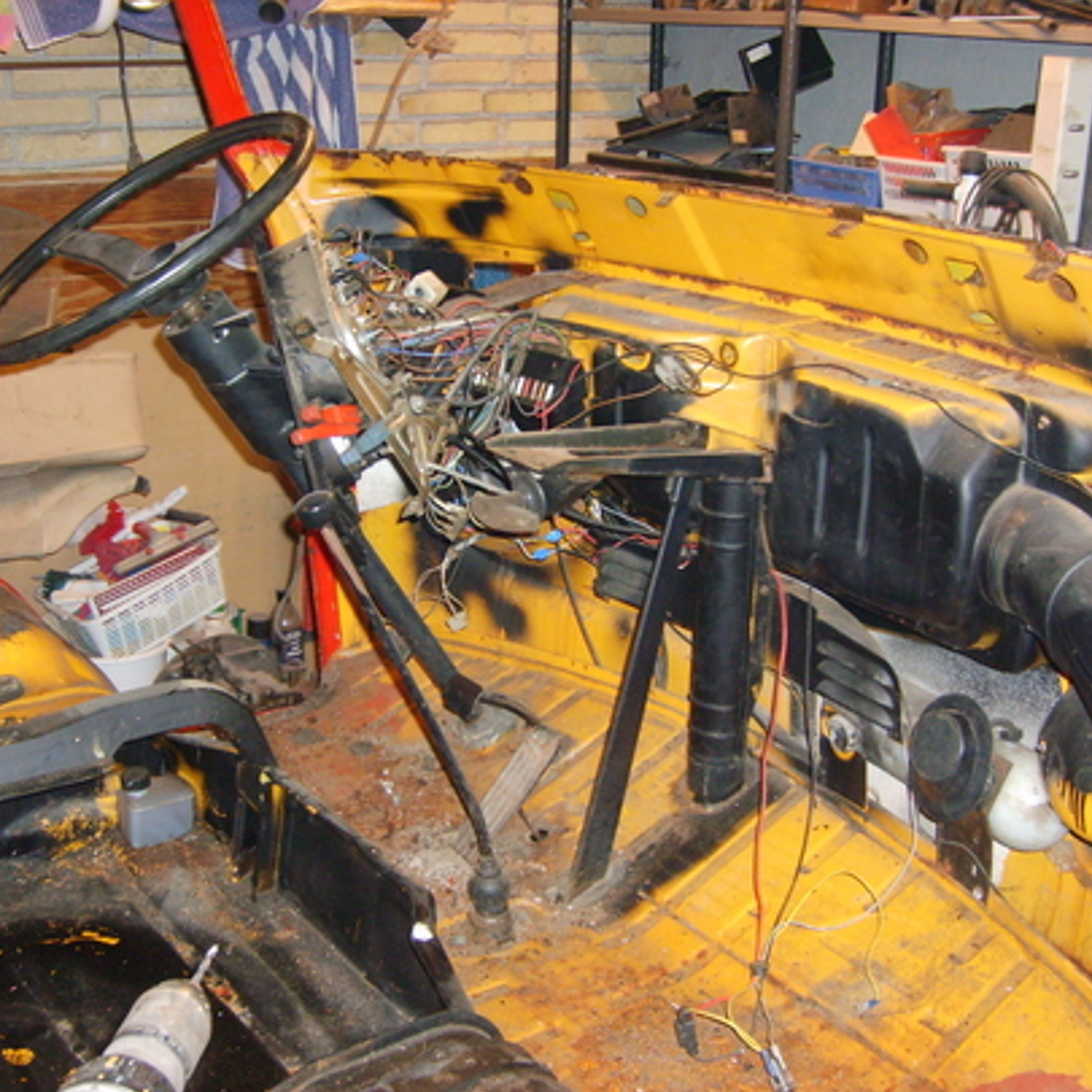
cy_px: 545
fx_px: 1499
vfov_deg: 40.0
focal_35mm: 42
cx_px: 510
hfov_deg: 40.0
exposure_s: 1/30
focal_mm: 5.8
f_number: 2.8
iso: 245
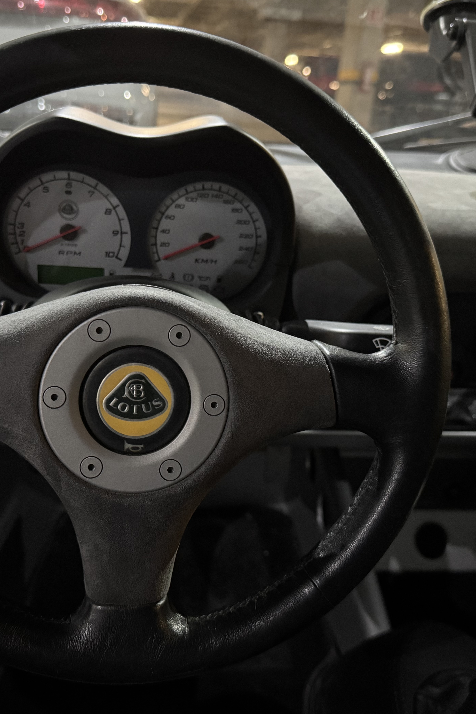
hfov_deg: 38.9
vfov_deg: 55.8
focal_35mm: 34
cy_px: 356
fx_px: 674
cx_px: 217
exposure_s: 1/30
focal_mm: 6.76
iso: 1600
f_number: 1.78
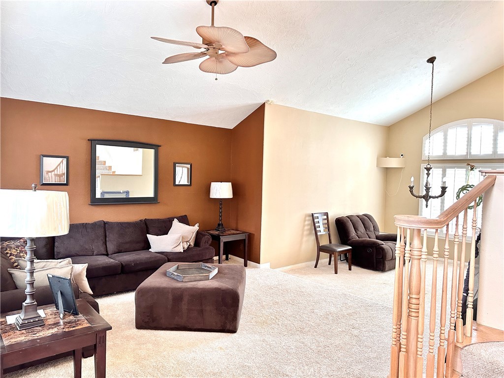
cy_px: 189
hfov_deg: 71.6
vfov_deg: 56.8
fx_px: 349
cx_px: 252
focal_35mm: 24
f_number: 1.78
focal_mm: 6.86
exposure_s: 1/60
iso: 400
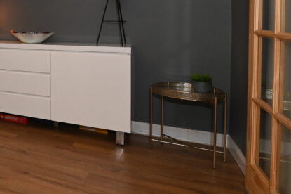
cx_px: -67
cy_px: 26
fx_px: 299
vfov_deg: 34.2
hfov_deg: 37.5
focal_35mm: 37
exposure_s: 1/60
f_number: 10
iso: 5000
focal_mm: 15
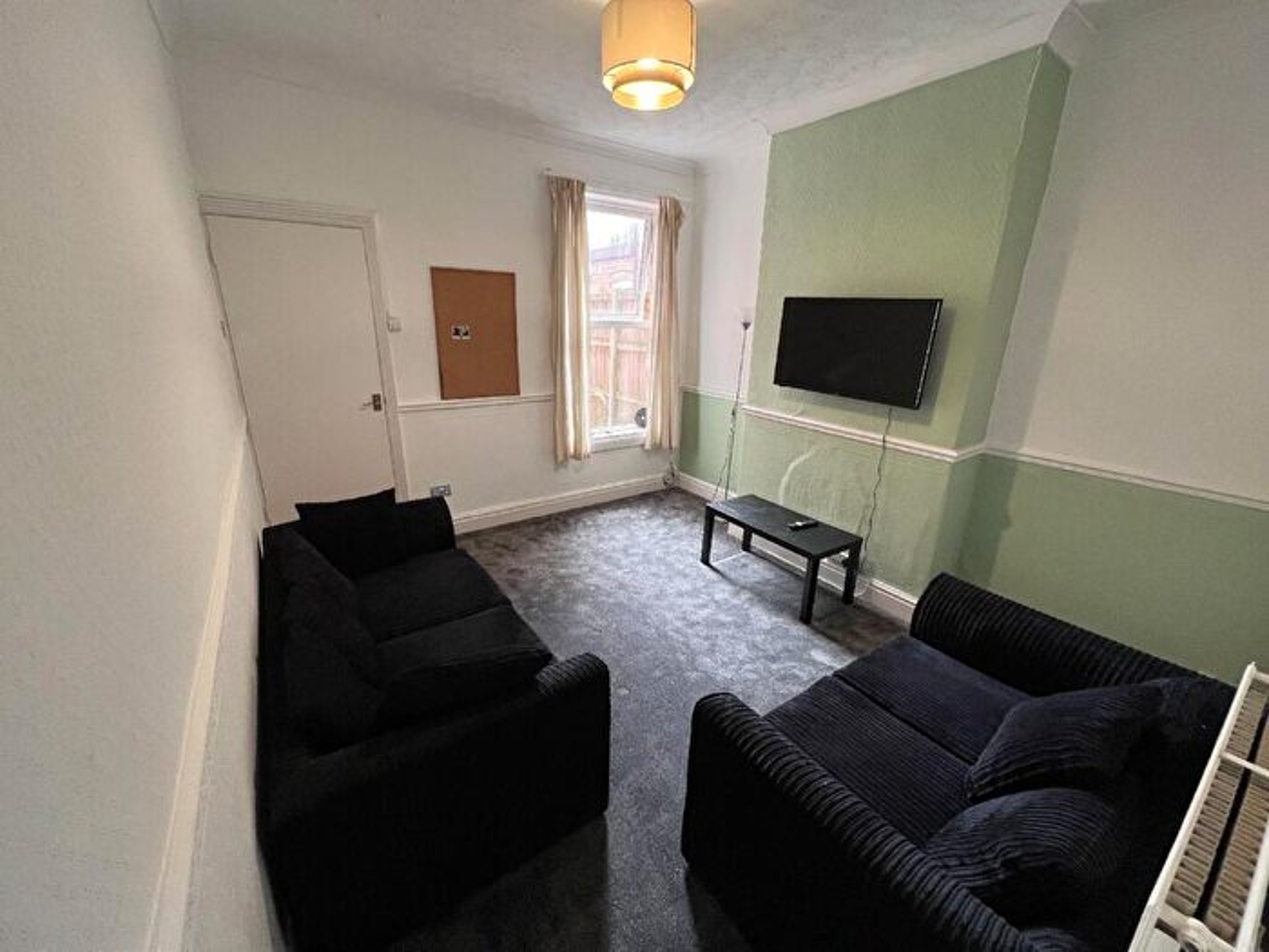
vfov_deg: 89.9
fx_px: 477
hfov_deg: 106.2
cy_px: 476
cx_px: 634
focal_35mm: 13
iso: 250
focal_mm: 1.57
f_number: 1.8
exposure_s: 1/75
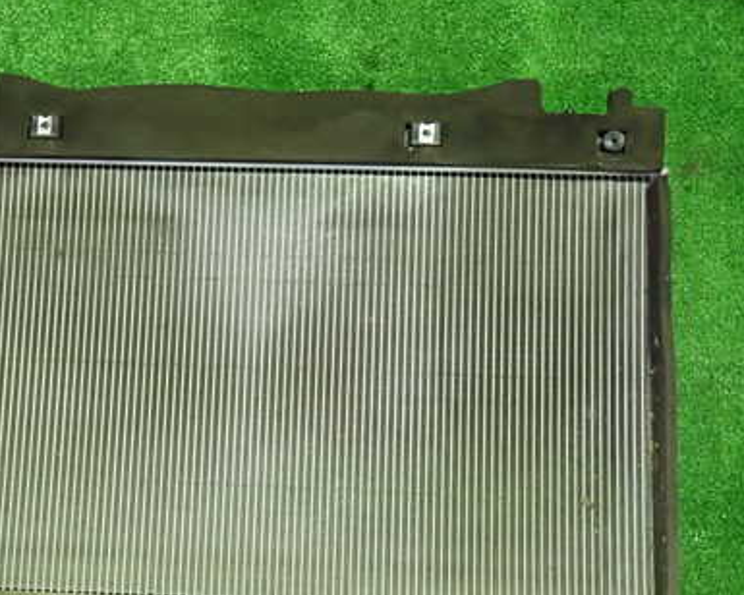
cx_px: 259
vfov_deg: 38.8
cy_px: 381
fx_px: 837
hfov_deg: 47.3
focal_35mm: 38
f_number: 2
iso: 800
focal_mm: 4.5
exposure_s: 1/25
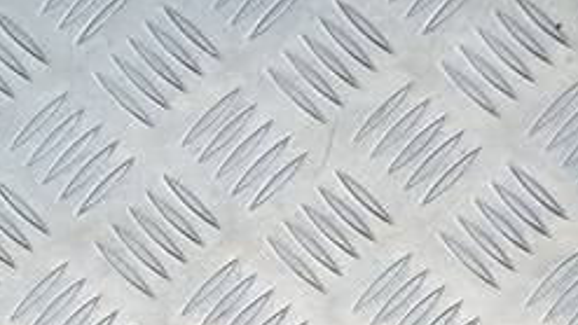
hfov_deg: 16.8
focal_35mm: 113
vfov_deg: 9.3
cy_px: 839
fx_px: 1732
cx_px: -342
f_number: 1.8
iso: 25
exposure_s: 1/103
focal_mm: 4.6
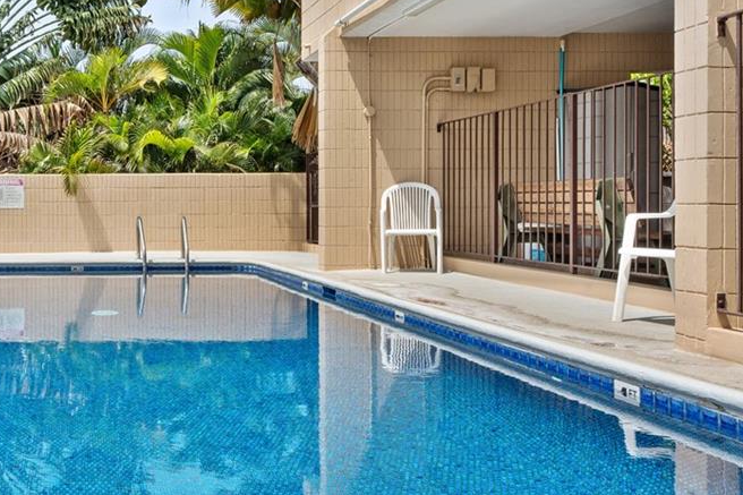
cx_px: 74
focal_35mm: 39
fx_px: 805
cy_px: 249
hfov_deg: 45.0
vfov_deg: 34.2
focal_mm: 16
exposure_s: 1/1600
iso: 400
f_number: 8
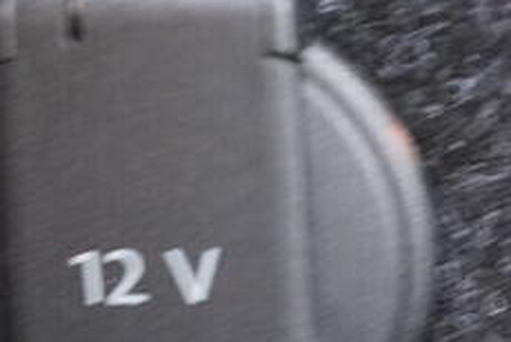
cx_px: 18
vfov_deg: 8.6
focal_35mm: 160
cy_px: 94
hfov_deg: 12.7
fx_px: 2274
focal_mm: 24
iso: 1600
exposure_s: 1/40
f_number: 2.8
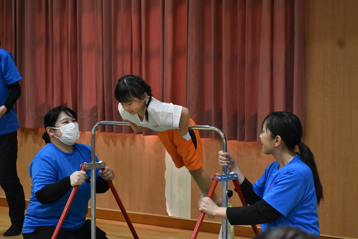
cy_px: 120
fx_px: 1224
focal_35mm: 123
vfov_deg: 11.2
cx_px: 179
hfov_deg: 16.6
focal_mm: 82
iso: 4000
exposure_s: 1/250
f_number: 4.8
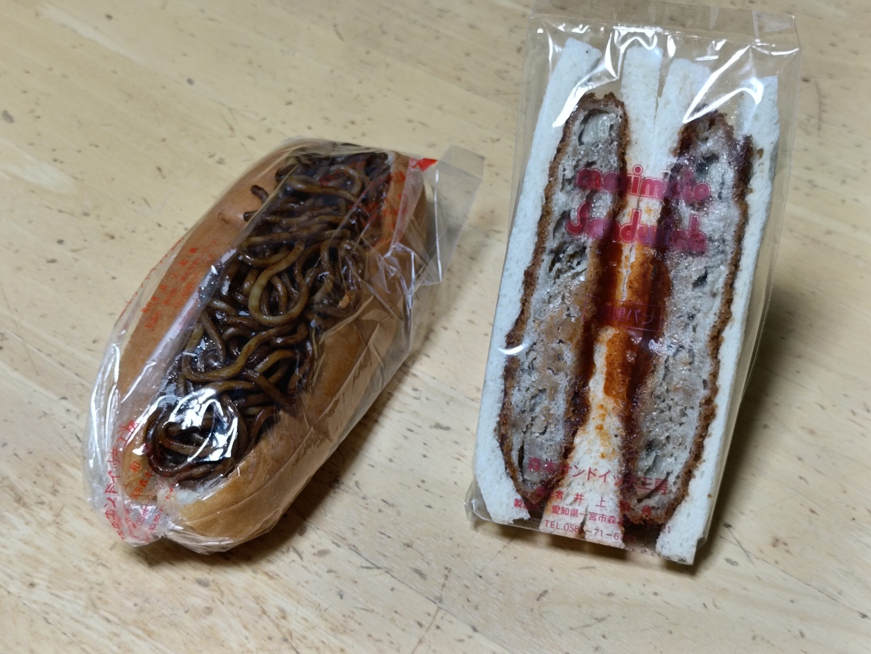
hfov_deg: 38.2
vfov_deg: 29.1
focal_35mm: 50
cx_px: 436
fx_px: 1258
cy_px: 327
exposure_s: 1/50
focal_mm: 4.7
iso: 200
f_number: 1.7
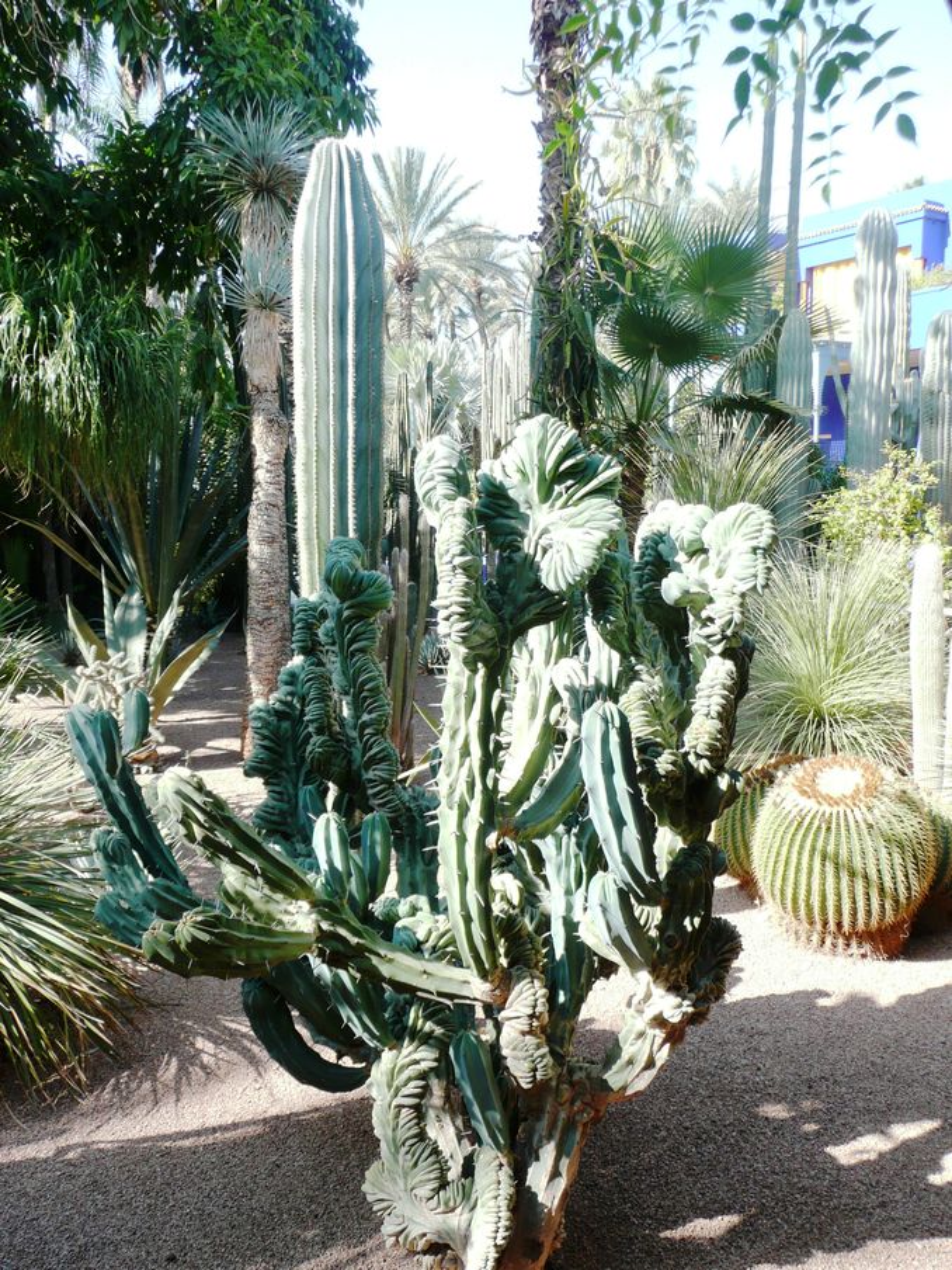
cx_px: 476
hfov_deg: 46.8
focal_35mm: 30
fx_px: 1100
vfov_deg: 60.0
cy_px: 635
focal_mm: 4.9
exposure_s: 1/125
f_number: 3.4
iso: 100
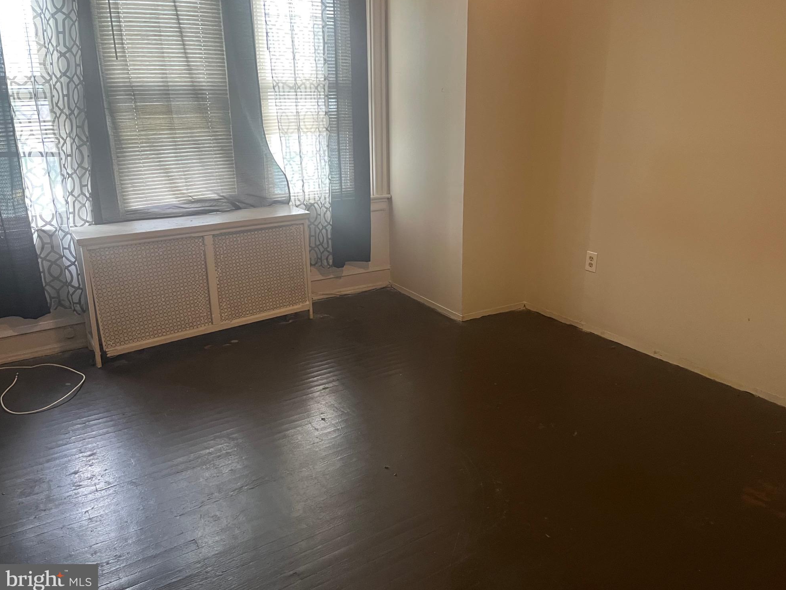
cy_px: 290
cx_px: 407
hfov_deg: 65.3
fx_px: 613
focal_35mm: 27
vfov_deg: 51.4
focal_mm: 5.1
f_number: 1.6
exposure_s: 1/60
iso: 400
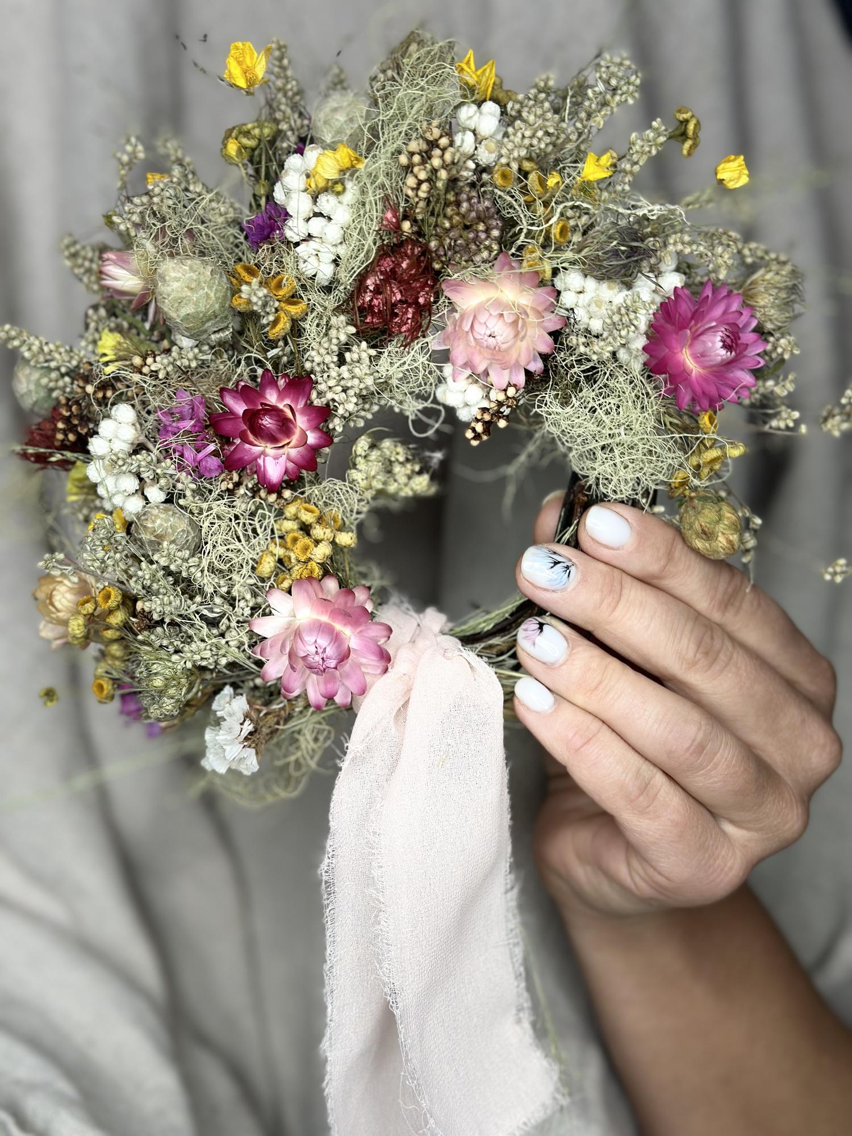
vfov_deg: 39.7
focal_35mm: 48
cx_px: 426
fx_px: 1575
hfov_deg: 30.3
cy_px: 568
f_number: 1.78
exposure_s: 1/60
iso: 80
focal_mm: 6.86
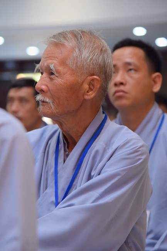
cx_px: 84
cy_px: 126
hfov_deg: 11.4
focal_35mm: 120
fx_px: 835
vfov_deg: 17.1
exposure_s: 1/125
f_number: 5
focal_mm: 120
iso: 1250
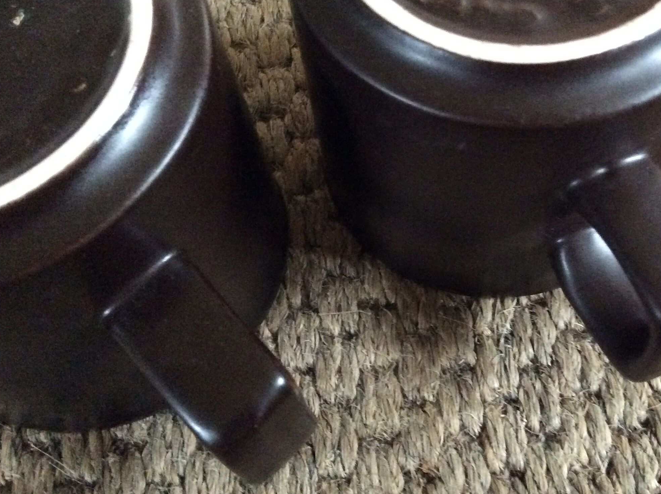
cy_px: 246
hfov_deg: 44.3
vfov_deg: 34.3
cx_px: 429
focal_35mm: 42
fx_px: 801
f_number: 2.4
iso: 640
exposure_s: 1/17
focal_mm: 3.3
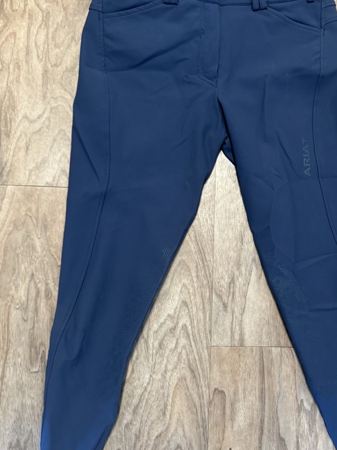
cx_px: 221
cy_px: 237
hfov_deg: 42.4
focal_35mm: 33
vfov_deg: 55.3
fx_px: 428
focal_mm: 6.76
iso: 320
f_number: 1.78
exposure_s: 1/60
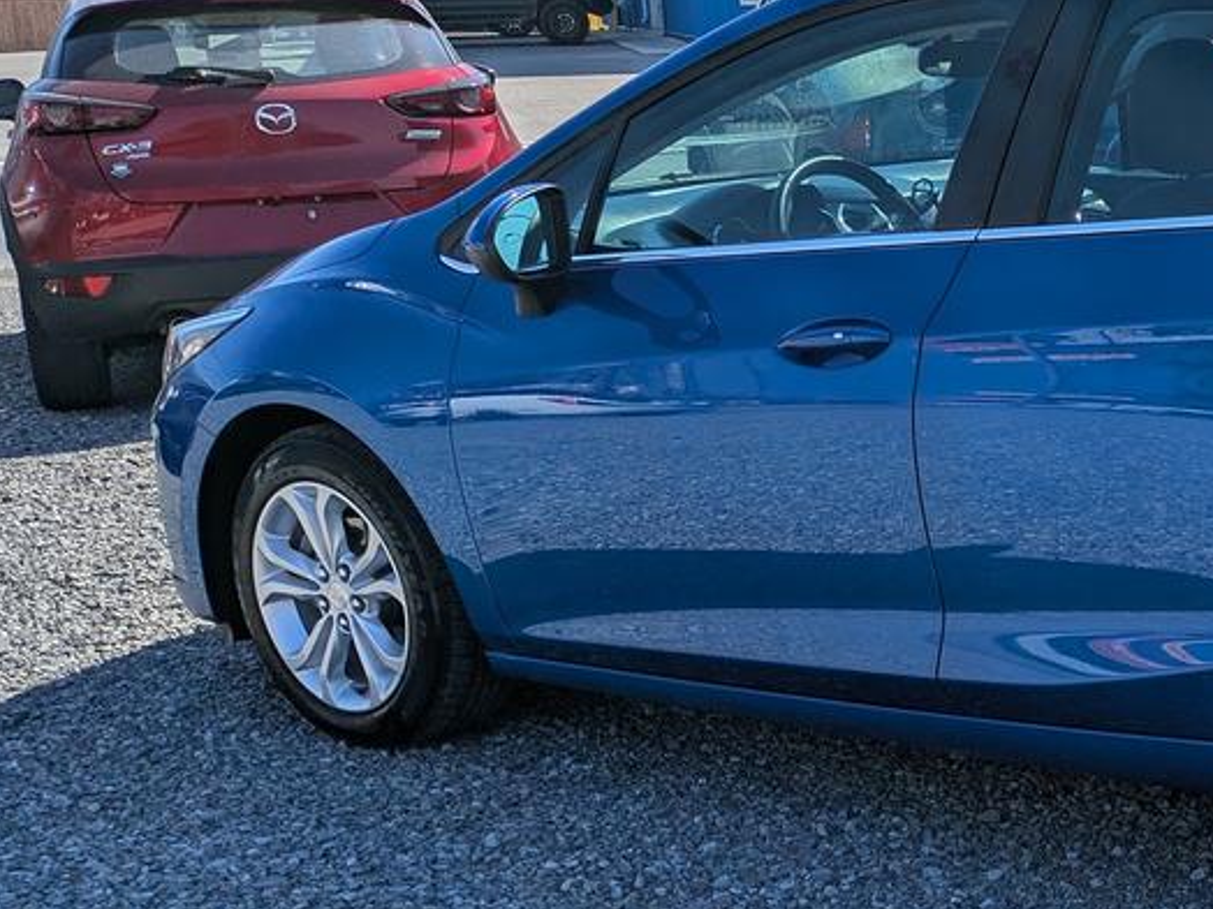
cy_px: 513
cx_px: 1388
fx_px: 2138
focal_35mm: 61
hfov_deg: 28.3
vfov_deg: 24.0
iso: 46
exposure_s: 1/2632
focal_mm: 5.43
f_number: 1.89
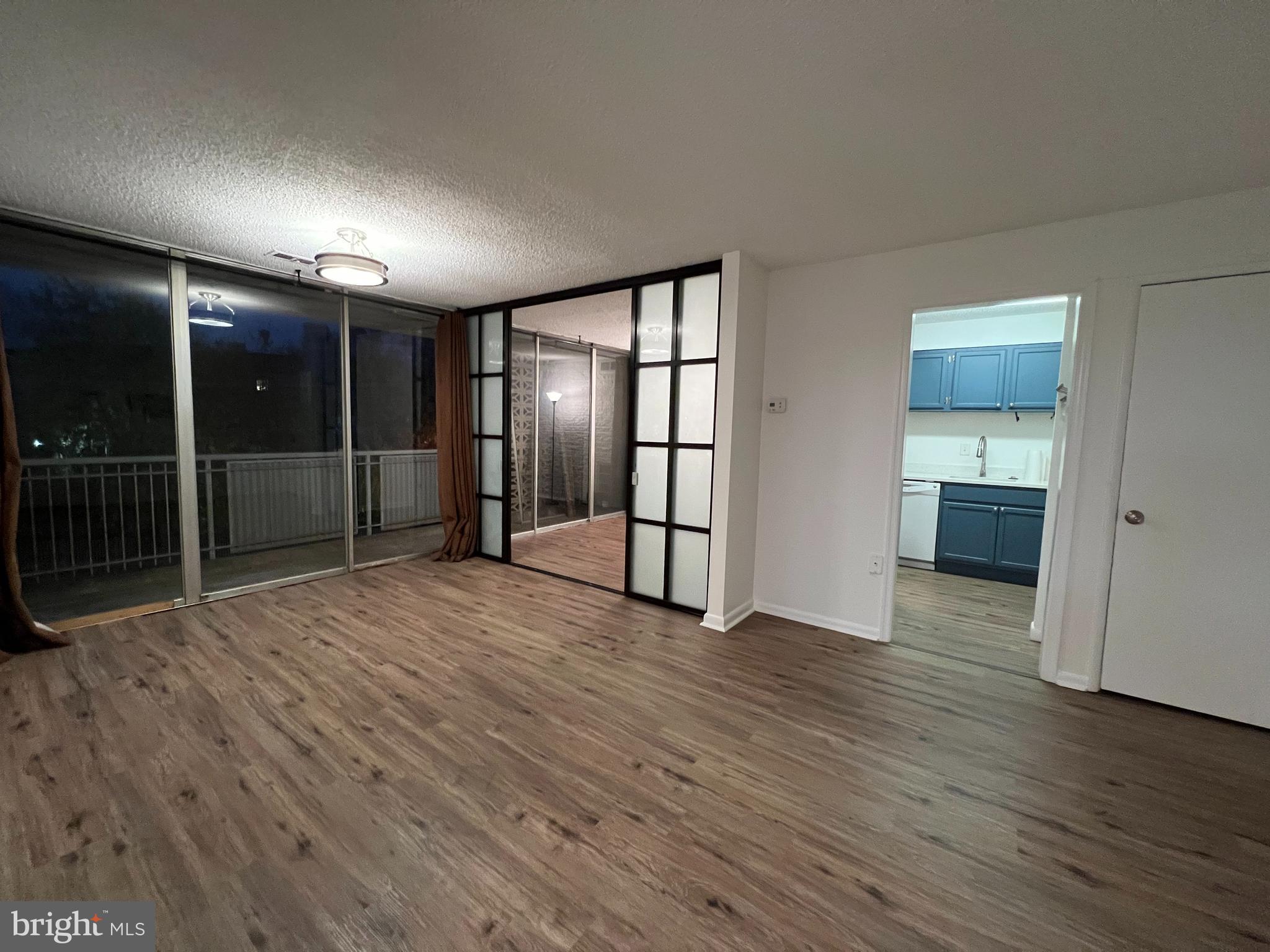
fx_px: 477
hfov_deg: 106.2
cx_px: 635
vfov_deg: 89.9
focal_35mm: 13
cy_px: 476
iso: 640
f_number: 1.8
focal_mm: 1.57
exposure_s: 1/60
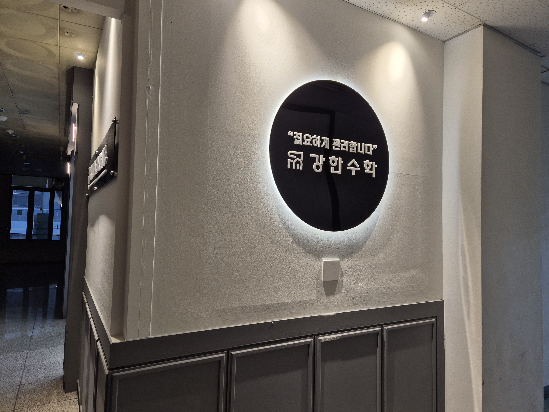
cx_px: 274
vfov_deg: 58.9
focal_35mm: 23
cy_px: 206
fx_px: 365
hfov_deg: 73.9
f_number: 1.8
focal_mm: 5.4
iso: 100
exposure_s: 1/120
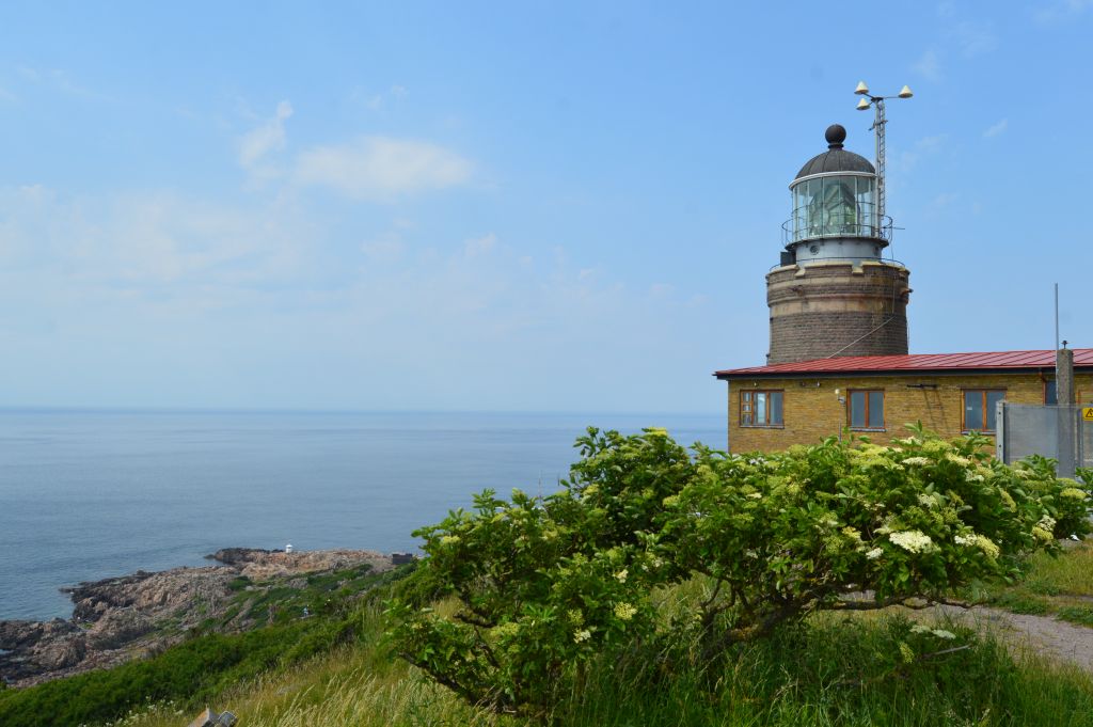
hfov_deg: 67.4
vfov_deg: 47.9
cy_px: 364
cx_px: 546
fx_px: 819
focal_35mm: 27
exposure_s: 1/500
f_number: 11
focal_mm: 18
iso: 320
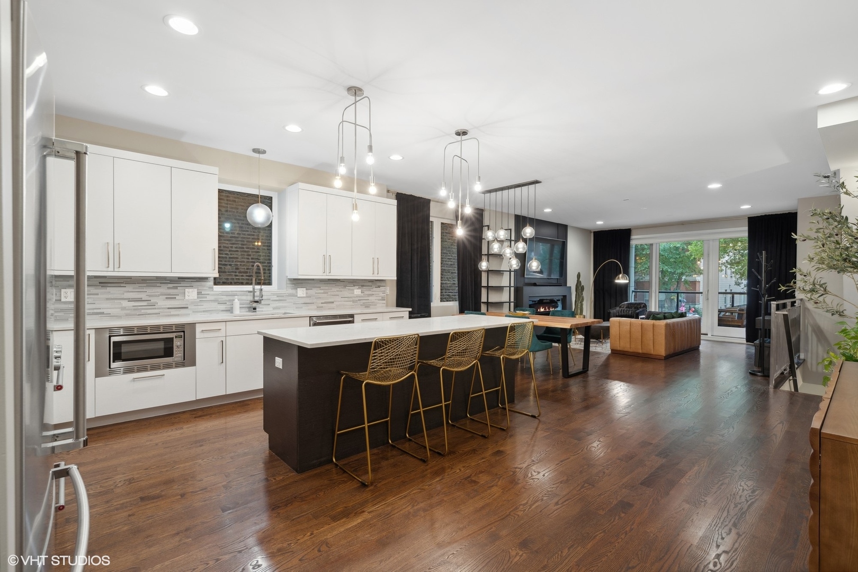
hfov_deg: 96.7
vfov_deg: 73.7
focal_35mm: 16
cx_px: 429
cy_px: 286
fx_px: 381
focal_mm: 16
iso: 320
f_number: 7.1
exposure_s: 1/6
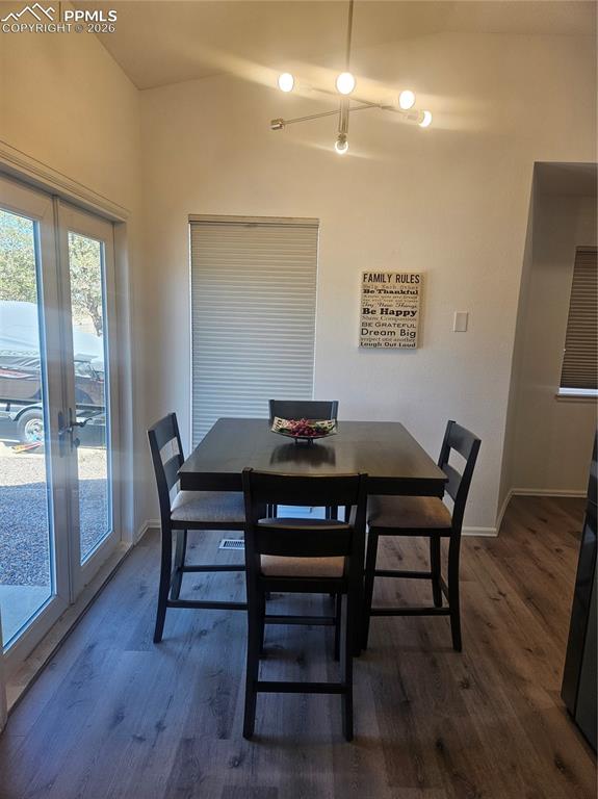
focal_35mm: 23
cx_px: 299
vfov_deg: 74.0
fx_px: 530
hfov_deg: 58.8
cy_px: 400
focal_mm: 5.4
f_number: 1.8
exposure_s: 1/120
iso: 40
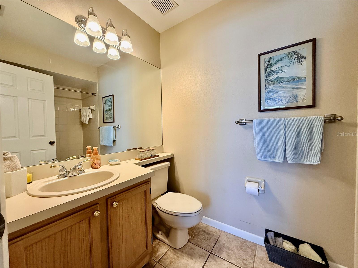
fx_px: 145
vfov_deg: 85.7
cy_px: 134
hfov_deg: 102.1
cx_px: 179
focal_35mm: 14
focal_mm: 2.22
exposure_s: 1/99
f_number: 2.2
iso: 160
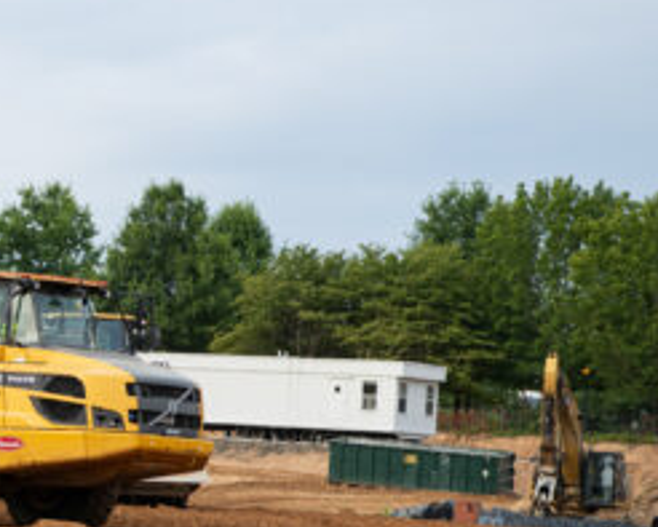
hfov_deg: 9.2
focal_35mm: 205
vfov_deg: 7.5
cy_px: 281
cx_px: -342
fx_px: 3994
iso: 160
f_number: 5.6
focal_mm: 70
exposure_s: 1/200
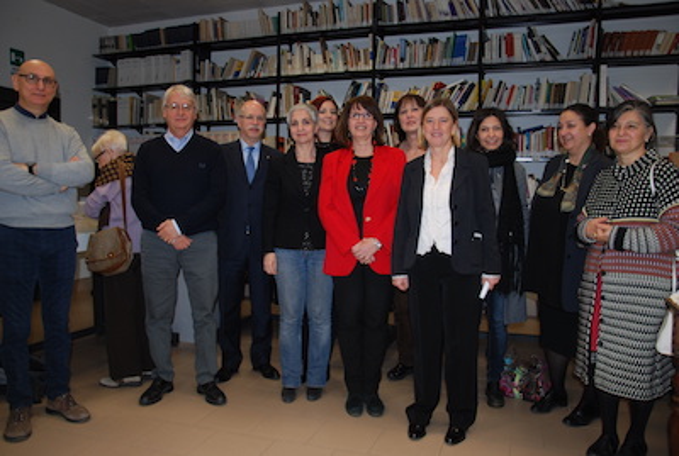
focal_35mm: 27
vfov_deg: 48.2
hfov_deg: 67.2
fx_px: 511
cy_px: 228
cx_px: 340
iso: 200
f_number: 3.8
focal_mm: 18
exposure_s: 1/60
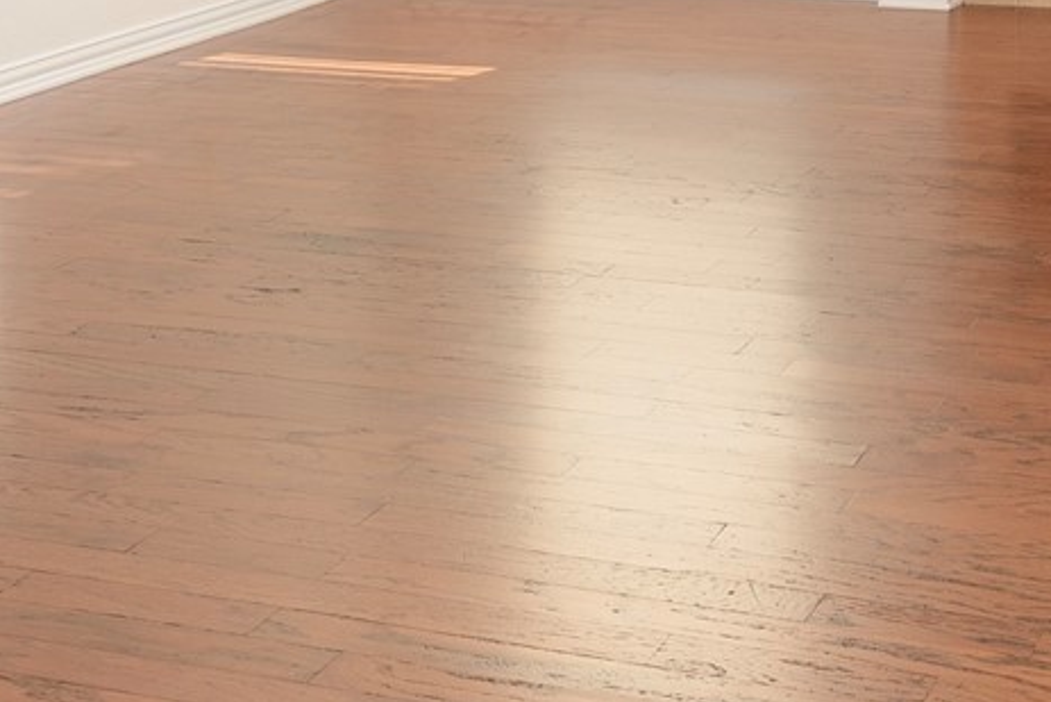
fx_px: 2190
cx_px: 826
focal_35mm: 75
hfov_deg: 26.5
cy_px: -375
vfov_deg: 16.5
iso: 100
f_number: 7.1
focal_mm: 16
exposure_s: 1/6
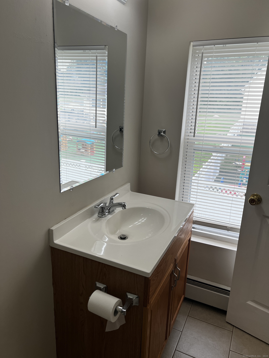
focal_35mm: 26
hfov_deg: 53.1
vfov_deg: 67.3
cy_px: 179
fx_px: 269
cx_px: 134
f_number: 1.5
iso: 50
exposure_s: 1/397
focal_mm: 5.7
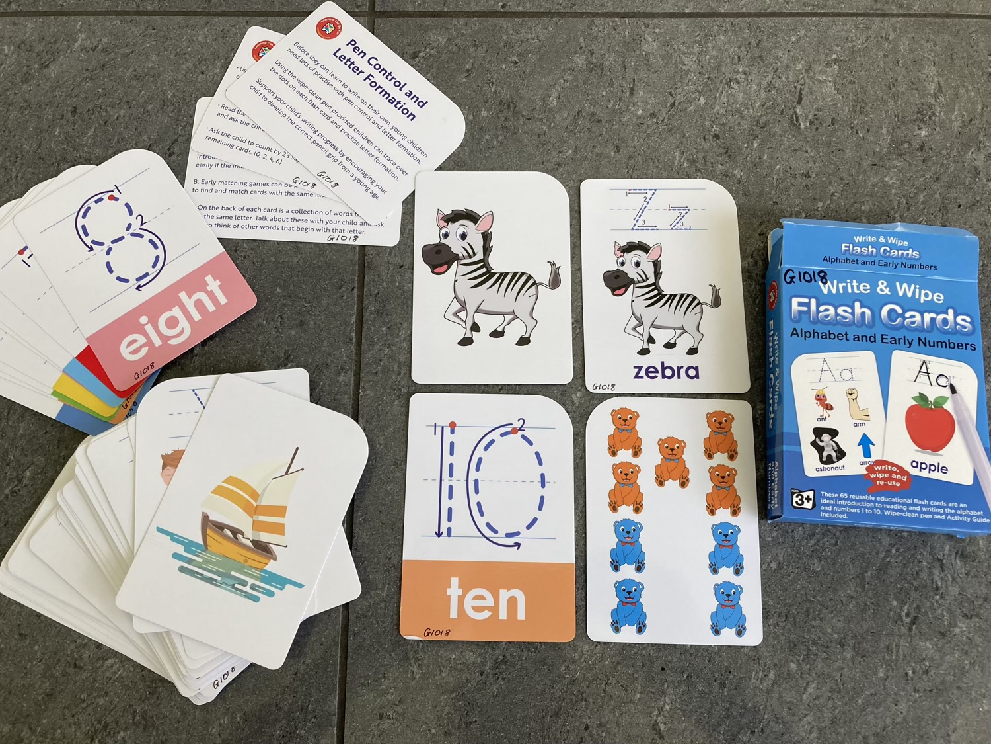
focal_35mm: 28
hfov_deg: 63.4
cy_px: 372
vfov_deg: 49.7
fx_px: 802
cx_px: 496
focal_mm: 3.99
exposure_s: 1/121
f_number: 1.8
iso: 50
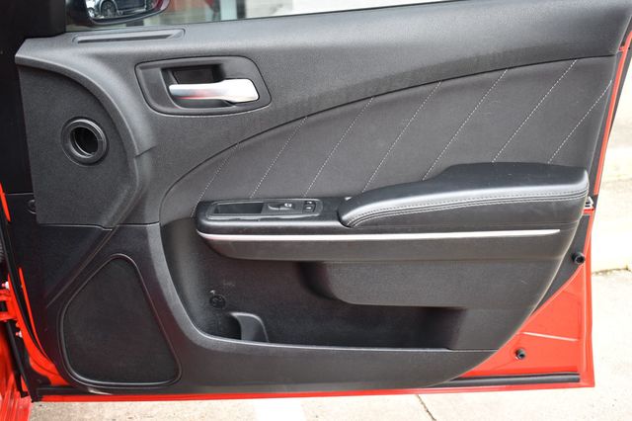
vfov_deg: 35.5
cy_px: 210
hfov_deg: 51.3
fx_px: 658
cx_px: 316
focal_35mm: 38
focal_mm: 25
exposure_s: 1/80
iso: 400
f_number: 4.5
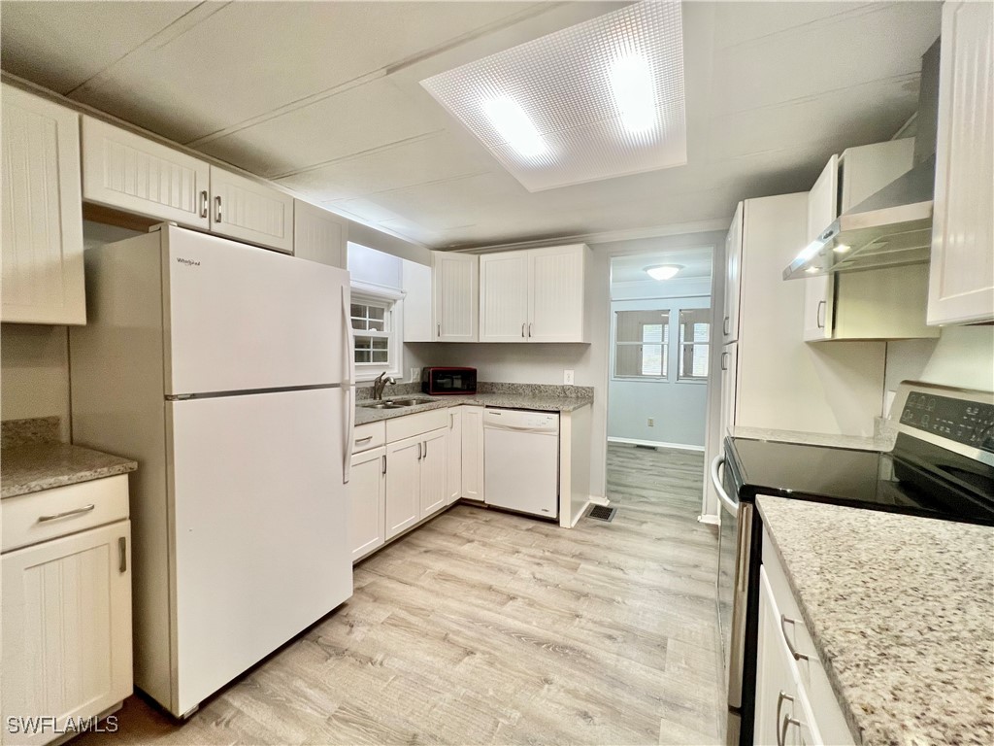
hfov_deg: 106.2
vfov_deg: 89.9
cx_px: 497
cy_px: 373
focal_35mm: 13
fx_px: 373
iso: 200
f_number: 1.8
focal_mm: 1.57
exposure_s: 1/120
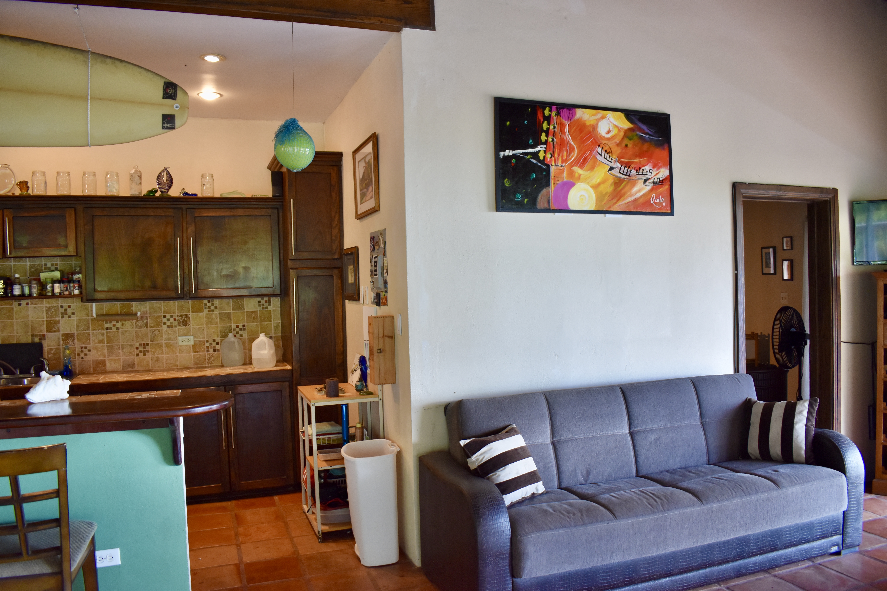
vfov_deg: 47.9
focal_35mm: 27
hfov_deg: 67.4
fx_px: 665
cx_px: 444
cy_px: 296
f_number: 4
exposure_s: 1/60
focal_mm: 18
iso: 800
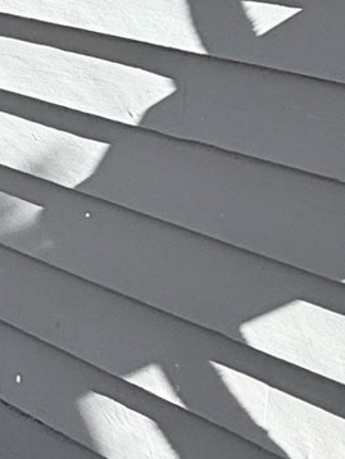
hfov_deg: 14.3
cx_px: -291
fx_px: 1195
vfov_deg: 19.3
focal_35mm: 90
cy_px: -204
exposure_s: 1/439
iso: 64
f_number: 2.2
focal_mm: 2.22
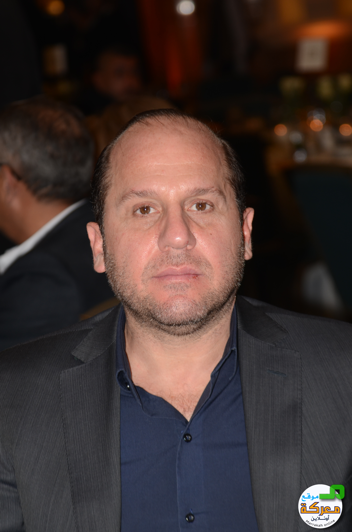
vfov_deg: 14.0
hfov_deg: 9.3
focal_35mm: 147
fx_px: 2166
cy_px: 266
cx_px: 176
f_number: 4.5
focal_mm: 98
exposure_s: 1/250
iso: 250
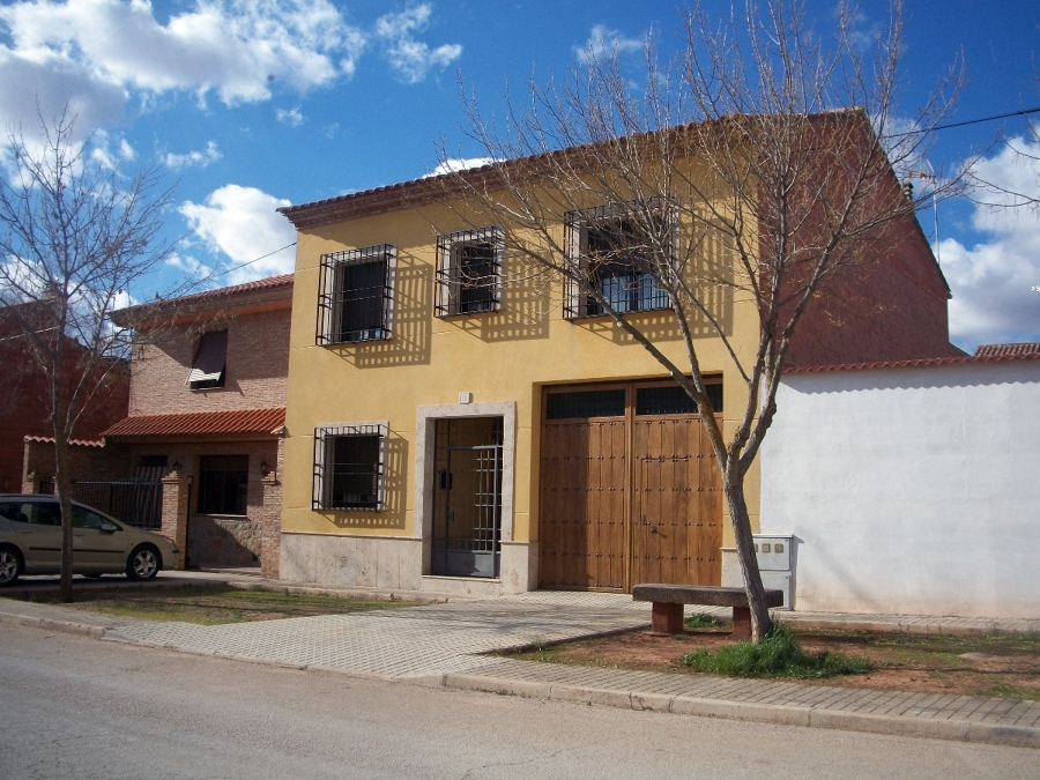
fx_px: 1052
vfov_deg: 40.7
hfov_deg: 52.6
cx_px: 520
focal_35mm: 35
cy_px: 390
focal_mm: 6.3
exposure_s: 1/320
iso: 80
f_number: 5.6
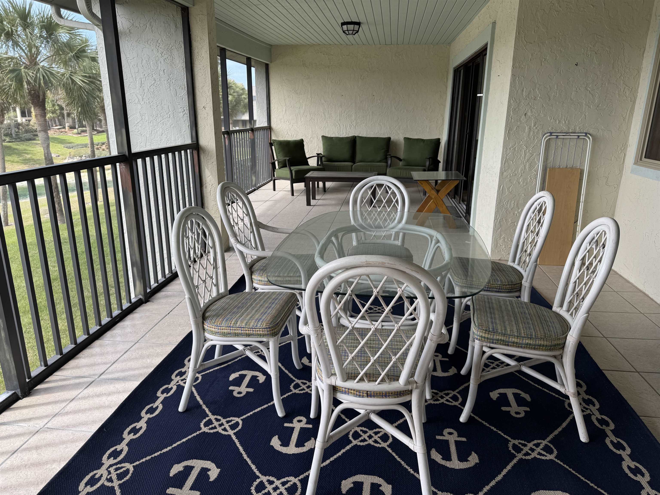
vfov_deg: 56.8
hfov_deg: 71.6
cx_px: 330
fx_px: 458
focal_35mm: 24
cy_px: 248
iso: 80
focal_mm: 6.76
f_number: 1.78
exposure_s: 1/544
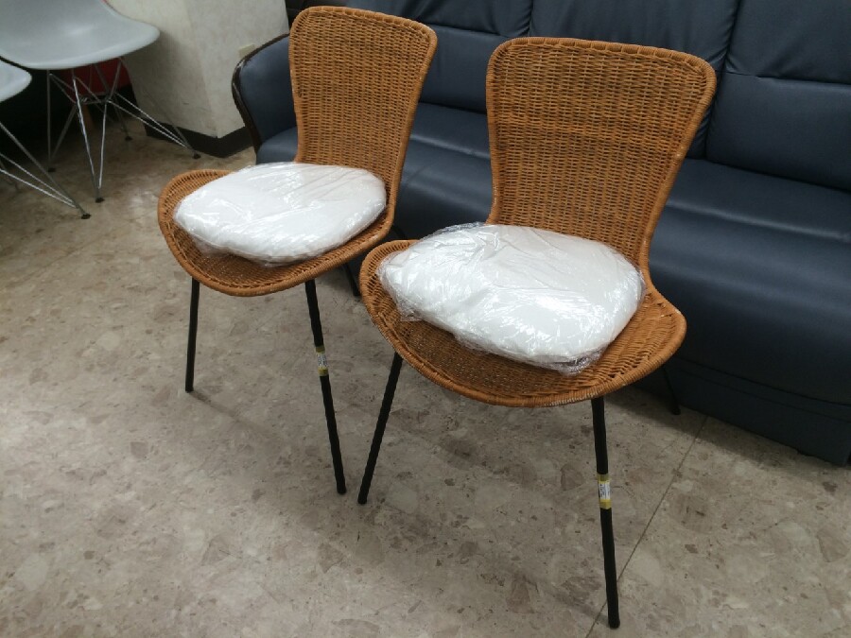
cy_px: 319
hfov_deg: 61.7
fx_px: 713
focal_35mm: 29
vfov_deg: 48.2
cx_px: 426
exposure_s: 1/60
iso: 40
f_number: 2.2
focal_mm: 4.15
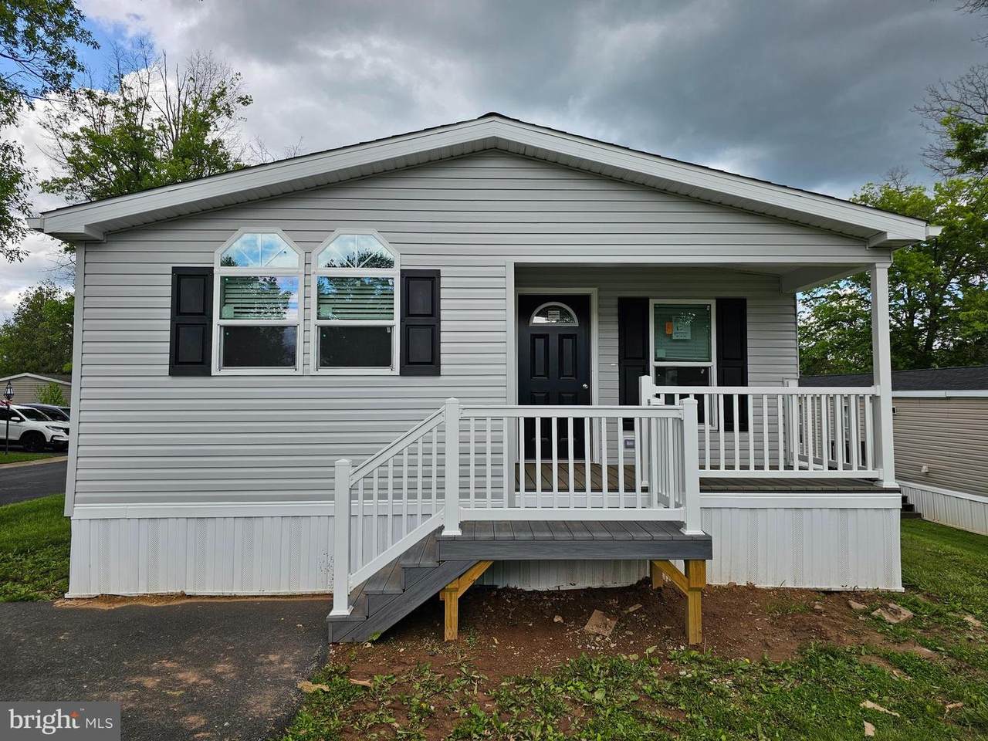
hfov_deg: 73.9
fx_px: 656
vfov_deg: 58.9
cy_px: 370
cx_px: 494
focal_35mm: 23
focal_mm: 6.3
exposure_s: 1/283
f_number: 1.7
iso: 10
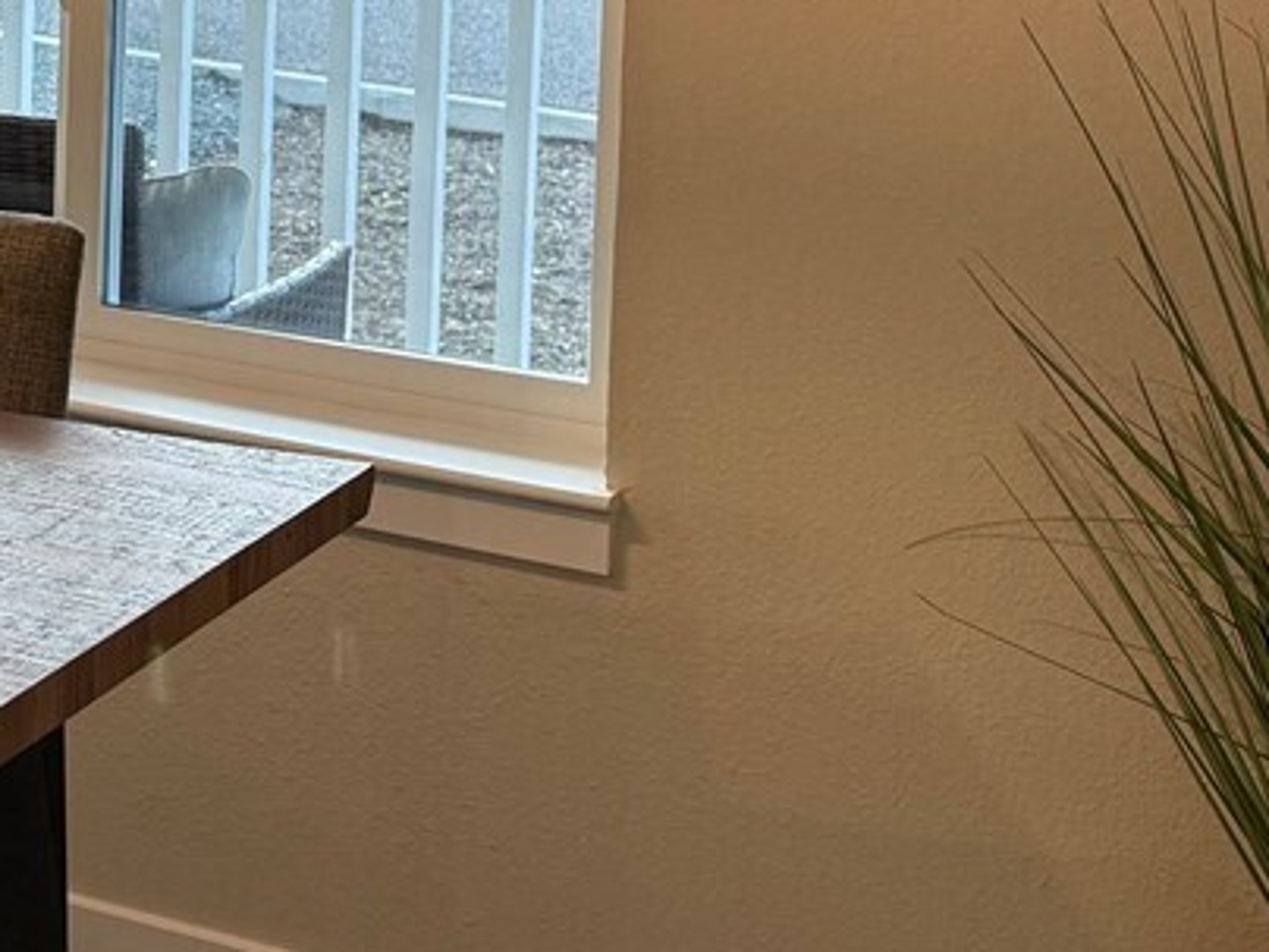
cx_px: -515
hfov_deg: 18.7
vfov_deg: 15.0
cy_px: -198
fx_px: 3483
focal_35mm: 95
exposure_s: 1/165
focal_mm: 6.76
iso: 100
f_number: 1.78
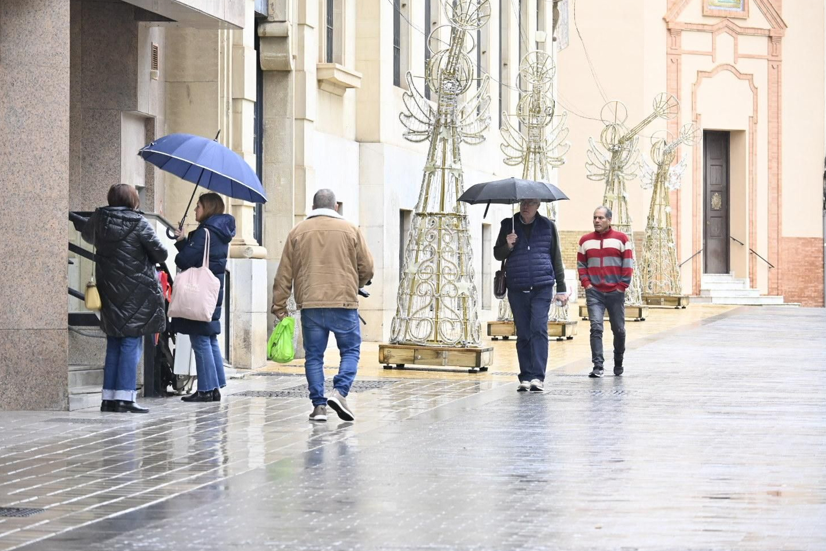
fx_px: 4015
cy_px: 245
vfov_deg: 7.8
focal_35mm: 175
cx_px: 407
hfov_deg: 11.7
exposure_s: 1/200
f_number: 5
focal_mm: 104
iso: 1250
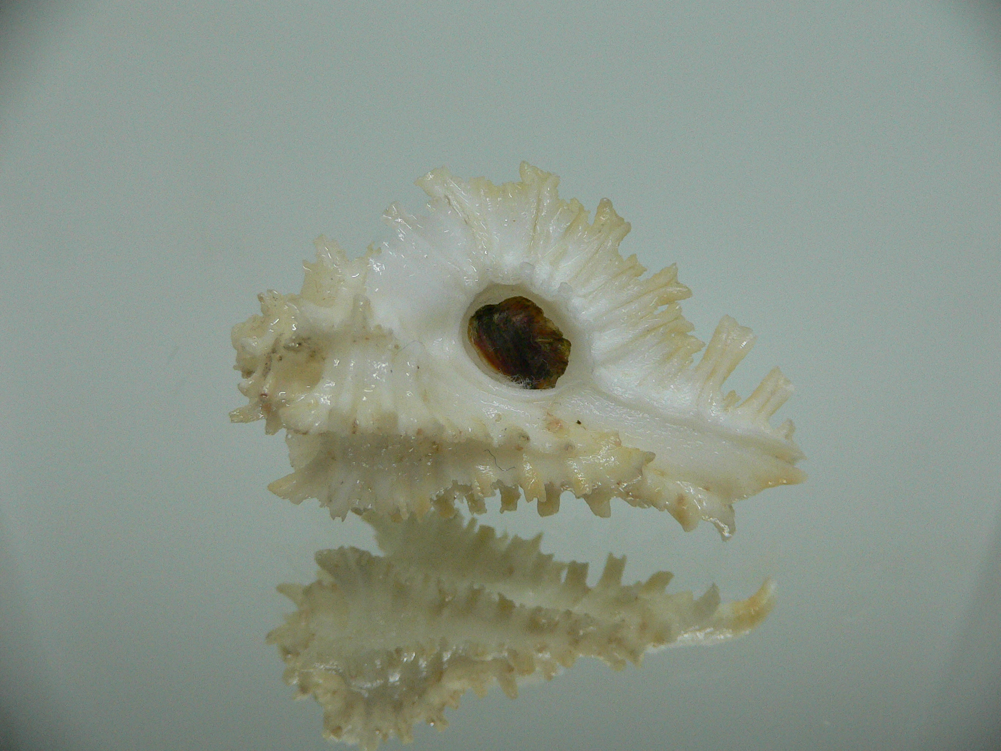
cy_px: 376
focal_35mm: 35
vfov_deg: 40.7
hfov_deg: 52.6
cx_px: 500
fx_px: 1012
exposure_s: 1/60
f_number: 2.8
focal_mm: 4.6
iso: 200
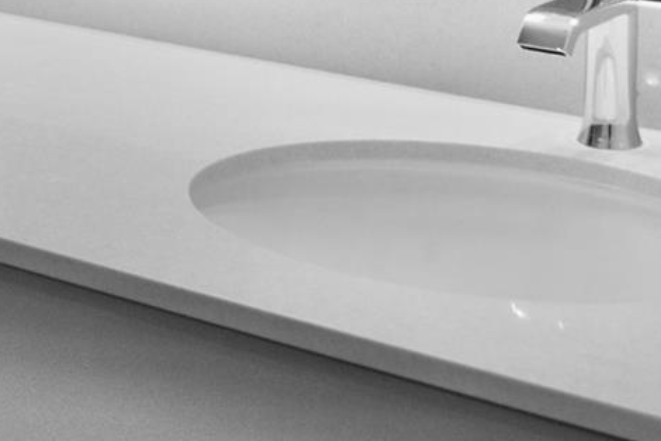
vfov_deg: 12.7
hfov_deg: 18.4
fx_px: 1873
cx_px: -233
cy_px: -215
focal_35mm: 102
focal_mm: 20
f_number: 5
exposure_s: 1/100
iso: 400
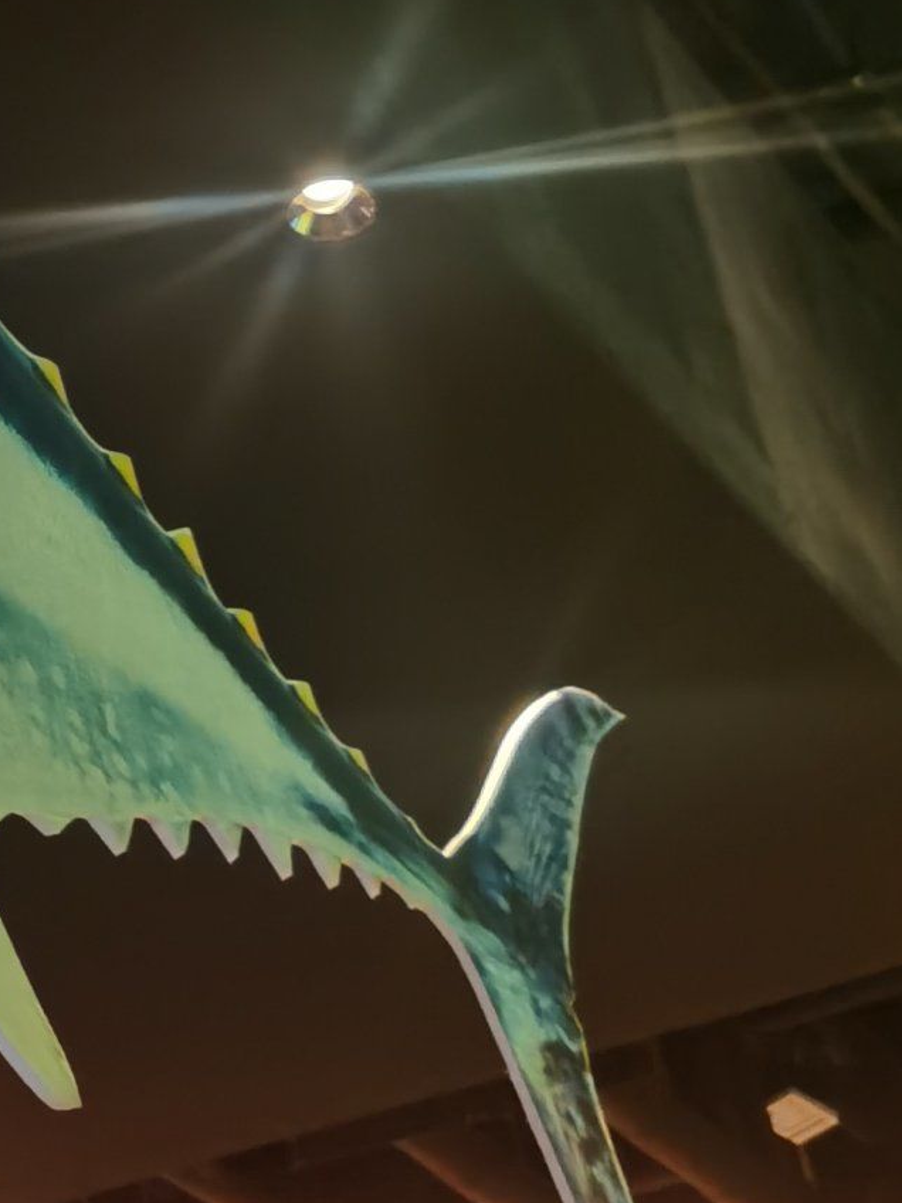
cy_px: 284
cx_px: -536
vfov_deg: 22.3
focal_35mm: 87
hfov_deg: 15.4
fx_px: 3023
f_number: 1.6
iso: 250
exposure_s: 1/100
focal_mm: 5.56
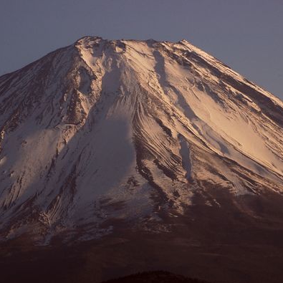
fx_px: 1699
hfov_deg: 9.5
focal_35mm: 184
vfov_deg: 9.5
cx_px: 179
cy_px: 142
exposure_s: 1/90
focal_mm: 95
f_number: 11
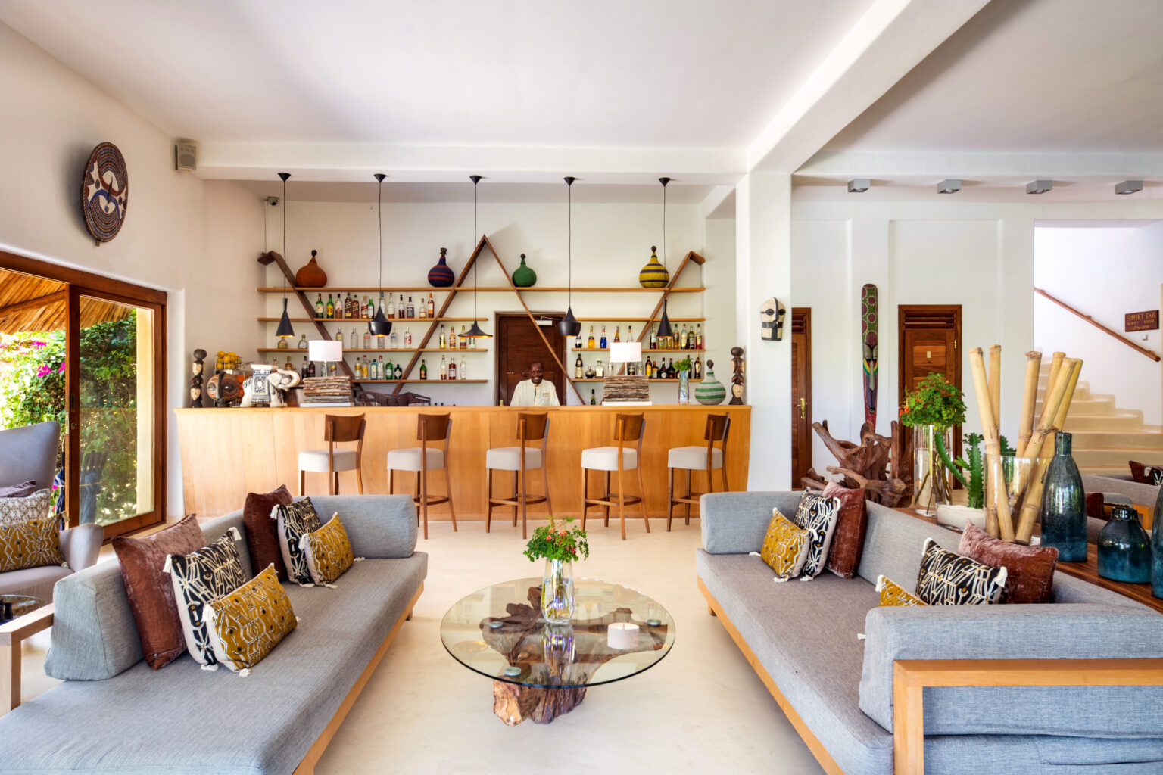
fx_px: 711
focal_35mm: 22
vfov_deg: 57.2
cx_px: 582
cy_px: 388
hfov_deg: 78.6
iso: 200
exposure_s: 1/8
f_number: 13
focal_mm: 22
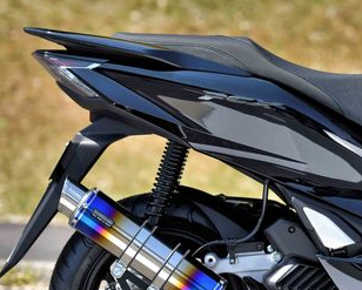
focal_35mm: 268
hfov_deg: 7.1
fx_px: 2874
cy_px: 139
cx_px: 463
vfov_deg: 5.8
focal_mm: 110
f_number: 3.5
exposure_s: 1/2500
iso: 400
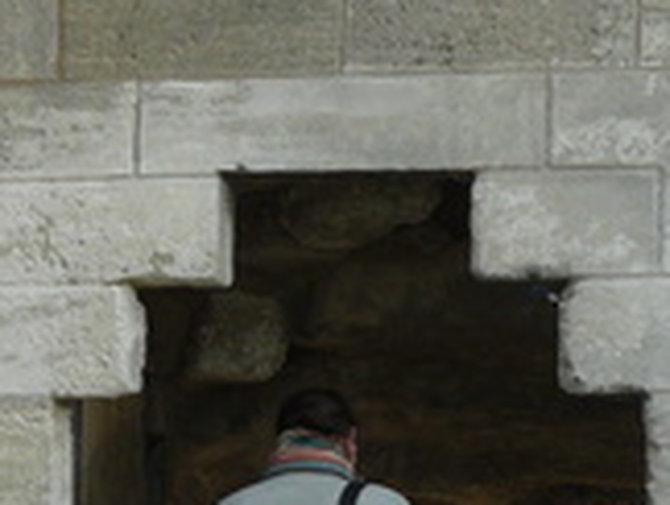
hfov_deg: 13.9
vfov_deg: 10.4
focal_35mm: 142
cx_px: 223
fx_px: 2753
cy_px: 546
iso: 100
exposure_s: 1/125
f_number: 4
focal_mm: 6
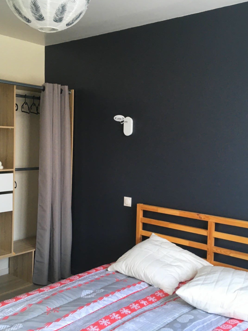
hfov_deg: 36.8
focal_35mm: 39
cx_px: 130
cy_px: 166
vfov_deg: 47.9
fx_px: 373
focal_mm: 4.15
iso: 40
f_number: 2.2
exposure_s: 1/33
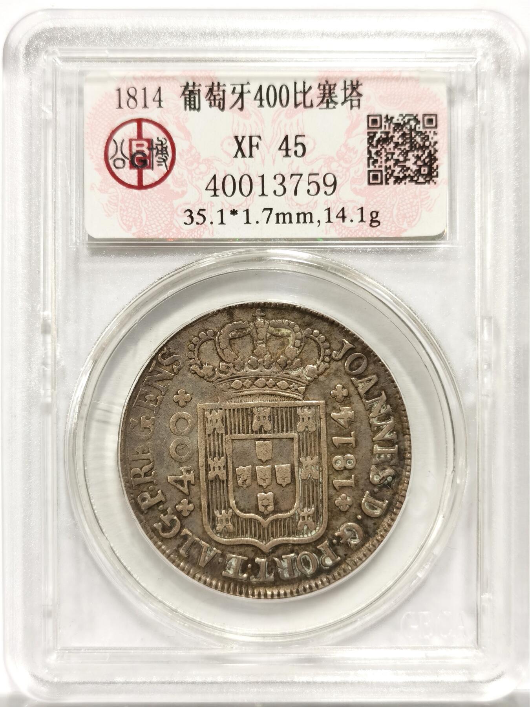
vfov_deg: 35.5
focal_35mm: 54
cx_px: 265
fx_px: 1102
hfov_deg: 27.0
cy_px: 354
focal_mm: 5.56
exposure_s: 1/100
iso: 160
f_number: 16
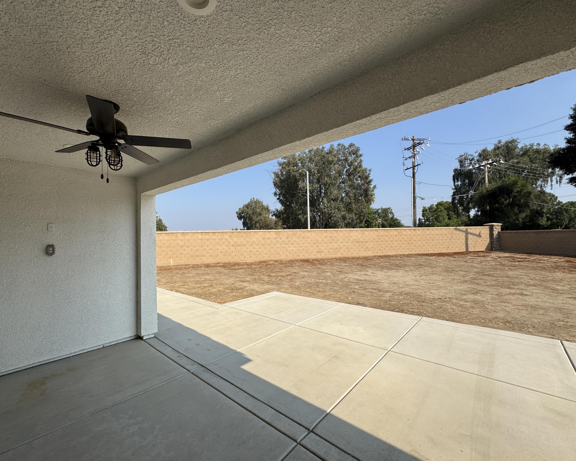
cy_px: 230
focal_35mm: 15
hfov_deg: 96.6
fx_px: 256
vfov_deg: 84.0
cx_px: 267
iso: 50
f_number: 2.2
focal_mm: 2.22
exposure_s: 1/2146
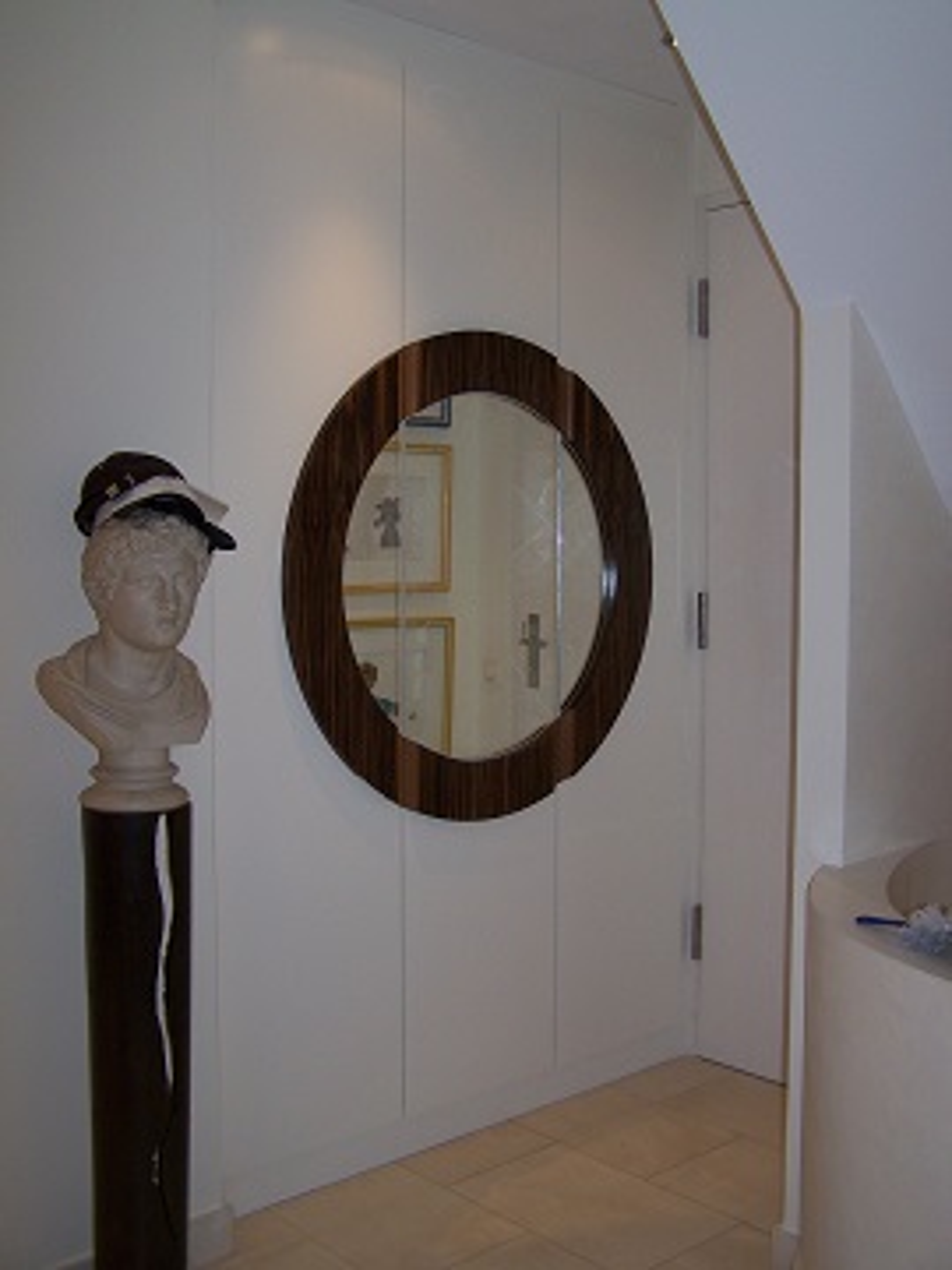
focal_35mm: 38
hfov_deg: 37.7
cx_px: 476
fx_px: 1393
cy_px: 635
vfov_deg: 49.0
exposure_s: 1/60
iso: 80
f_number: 2.8
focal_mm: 6.3
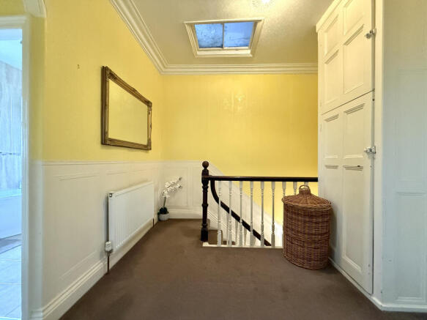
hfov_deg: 102.1
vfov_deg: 85.7
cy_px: 160
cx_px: 214
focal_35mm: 14
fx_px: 173
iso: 640
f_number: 2.2
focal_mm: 2.22
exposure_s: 1/50
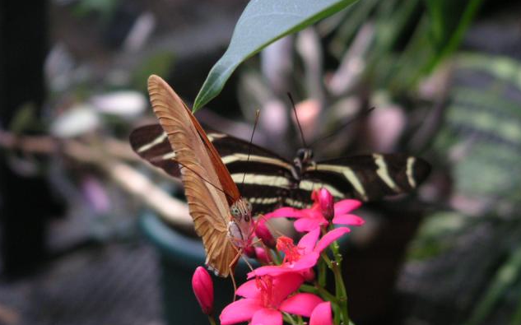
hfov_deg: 17.5
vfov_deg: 11.0
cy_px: 183
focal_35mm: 119
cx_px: 261
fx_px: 1689
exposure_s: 1/111
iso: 125
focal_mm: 17.1
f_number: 3.6
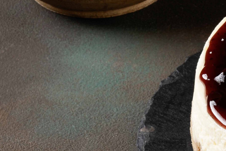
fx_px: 2165
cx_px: 373
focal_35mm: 345
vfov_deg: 4.0
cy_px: 98
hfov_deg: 5.9
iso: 320
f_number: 16
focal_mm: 90
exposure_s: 1/160
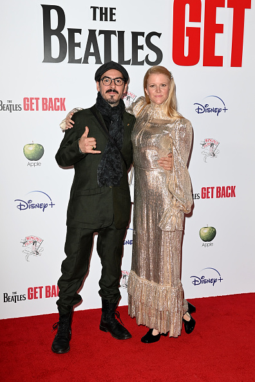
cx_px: 128
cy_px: 191
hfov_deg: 23.4
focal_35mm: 58
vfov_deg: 34.5
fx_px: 616
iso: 1000
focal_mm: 58
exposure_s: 1/250
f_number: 5.6
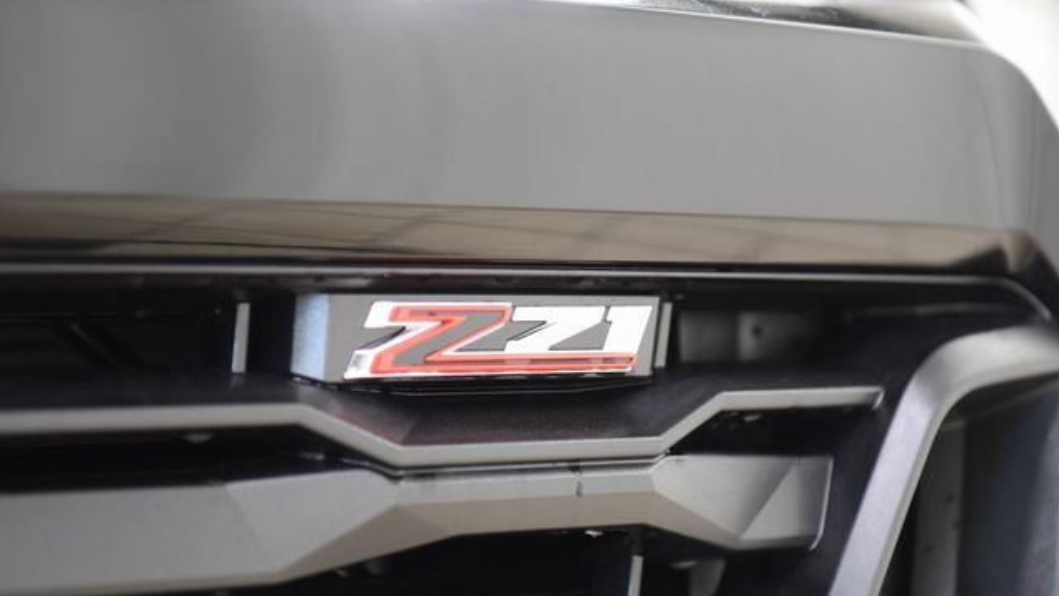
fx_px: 3118
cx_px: 531
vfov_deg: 10.9
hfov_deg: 19.3
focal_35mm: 111
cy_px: 306
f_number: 2.8
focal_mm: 70
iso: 1600
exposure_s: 1/25
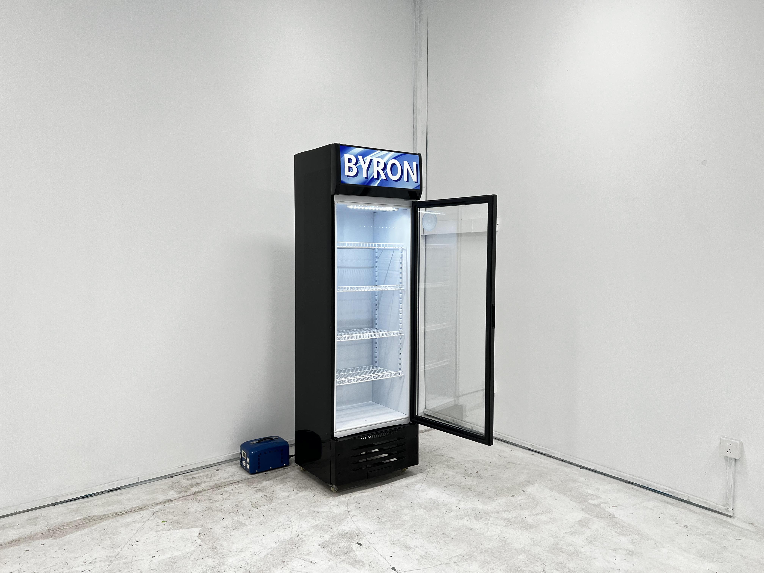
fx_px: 574
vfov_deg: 53.1
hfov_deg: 67.3
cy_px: 286
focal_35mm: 26
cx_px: 382
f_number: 1.5
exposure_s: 1/100
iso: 125
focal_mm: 5.7
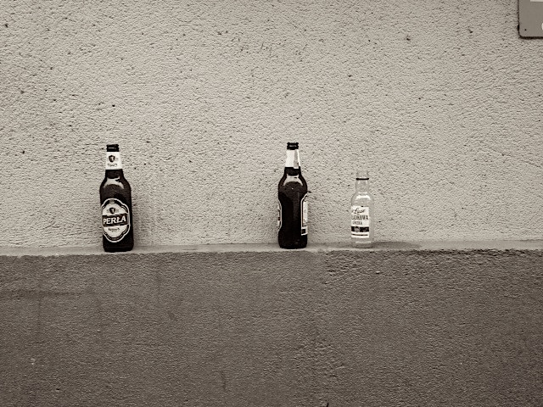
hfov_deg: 55.4
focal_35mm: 33
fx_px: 518
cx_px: 272
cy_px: 204
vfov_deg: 42.9
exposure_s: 1/137
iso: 50
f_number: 2.4
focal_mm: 4.12
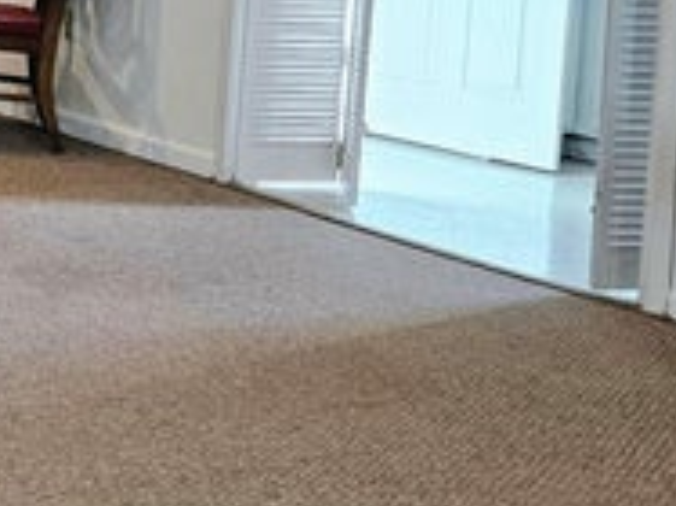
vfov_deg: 13.6
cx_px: -475
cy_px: -155
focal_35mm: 105
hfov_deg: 16.3
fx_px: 2049
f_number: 1.8
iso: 250
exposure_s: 1/120
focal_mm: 5.4
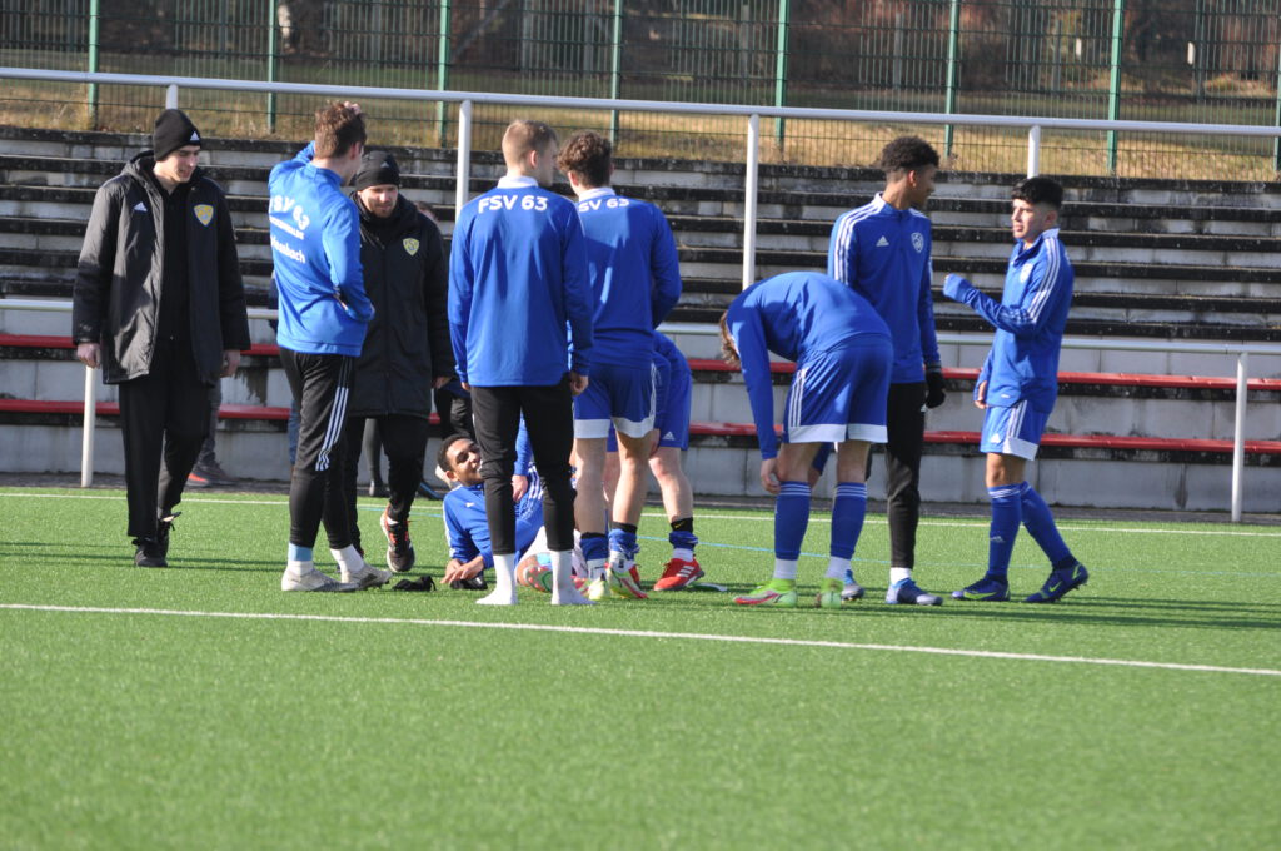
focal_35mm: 255
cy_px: 426
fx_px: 9062
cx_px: 640
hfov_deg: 8.1
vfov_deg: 5.4
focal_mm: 170
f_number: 5
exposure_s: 1/1000
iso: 400
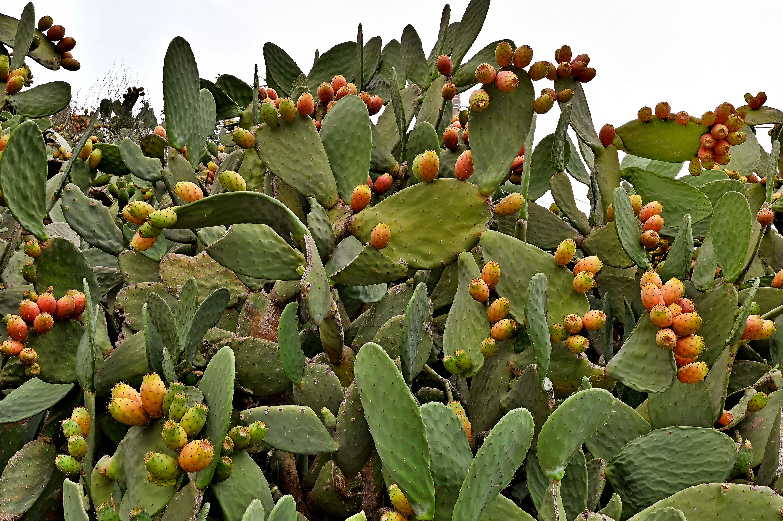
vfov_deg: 35.0
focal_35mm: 38
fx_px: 826
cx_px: 392
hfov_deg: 50.7
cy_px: 260
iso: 200
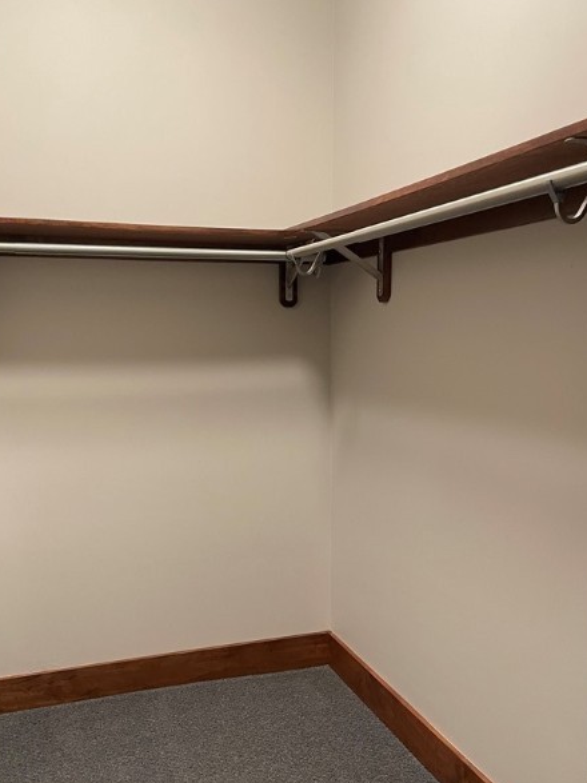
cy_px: 460
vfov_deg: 53.7
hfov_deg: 41.7
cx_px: 263
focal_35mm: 34
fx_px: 769
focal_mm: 4.2
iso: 200
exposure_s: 1/60
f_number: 1.6
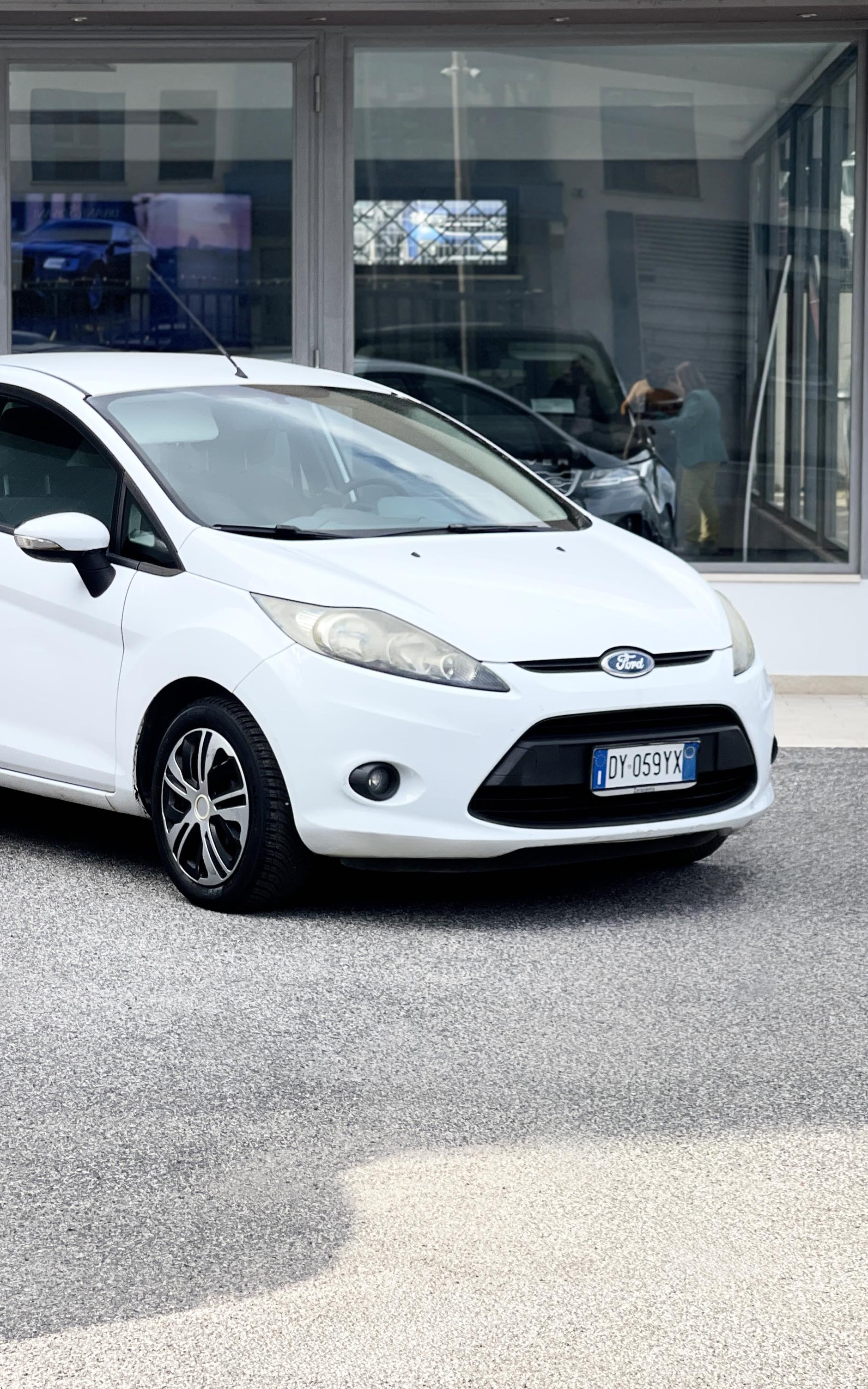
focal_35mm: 91
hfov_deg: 14.3
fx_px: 3444
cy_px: 697
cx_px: 306
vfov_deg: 22.8
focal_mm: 7.5
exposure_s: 1/501
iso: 32
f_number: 2.2
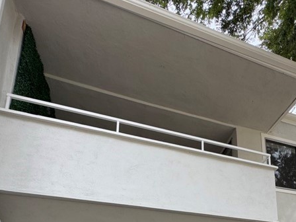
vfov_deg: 36.3
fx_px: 274
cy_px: 252
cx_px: 239
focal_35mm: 32
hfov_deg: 52.9
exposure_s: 1/320
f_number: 2.2
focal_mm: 2.22
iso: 40
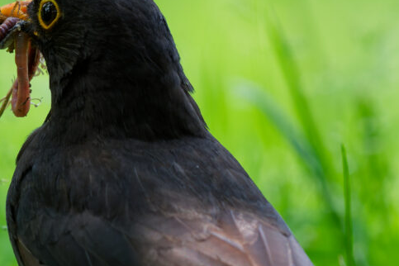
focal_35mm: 1590
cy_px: 48
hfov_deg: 1.3
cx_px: 105
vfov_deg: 0.9
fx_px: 17621
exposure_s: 1/250
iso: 250
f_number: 6.3
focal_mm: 500
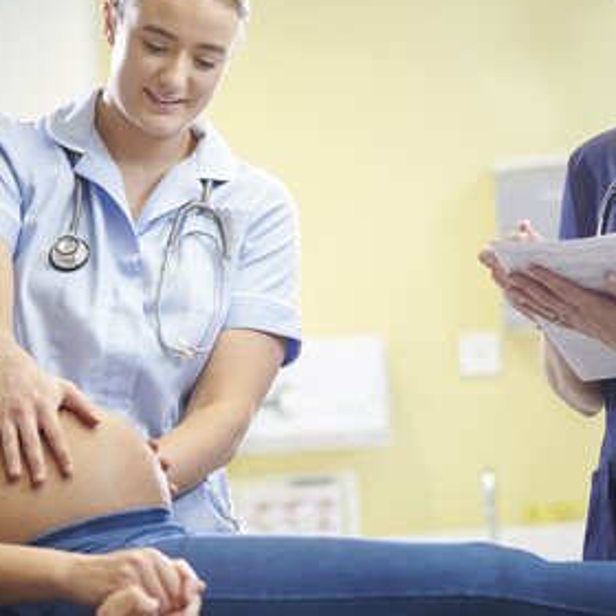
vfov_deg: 9.5
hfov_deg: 9.5
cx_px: 271
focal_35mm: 185
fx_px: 3725
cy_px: 292
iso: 640
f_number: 2.8
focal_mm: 105
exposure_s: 1/100
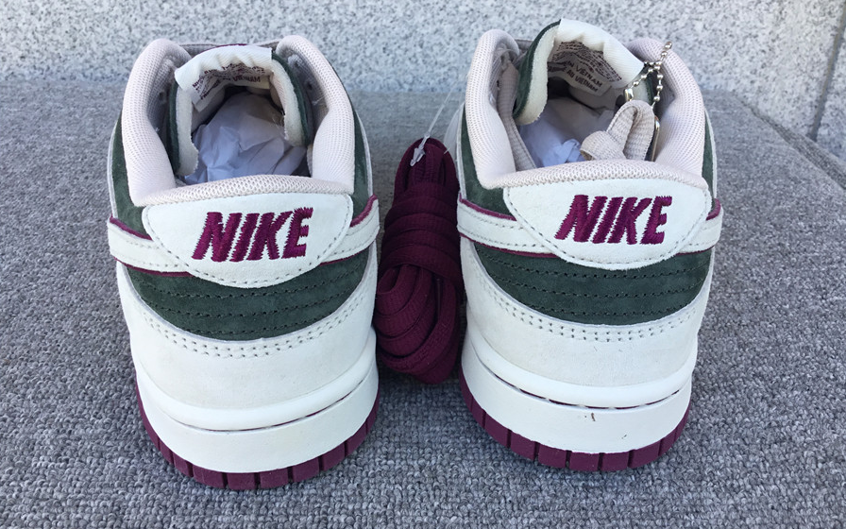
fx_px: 761
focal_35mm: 33
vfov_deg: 38.3
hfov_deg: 58.1
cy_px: 256
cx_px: 422
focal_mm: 3.3
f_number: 2.4
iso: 25
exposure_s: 1/100
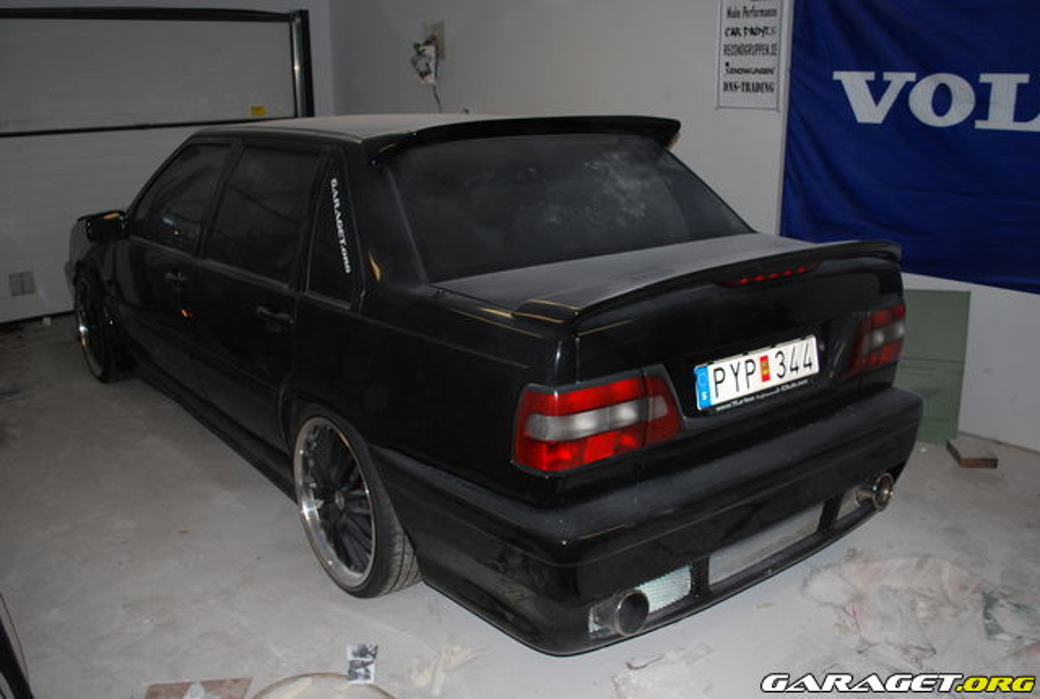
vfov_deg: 40.2
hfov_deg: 57.1
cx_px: 520
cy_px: 350
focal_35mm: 33
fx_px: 956
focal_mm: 22
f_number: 4
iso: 200
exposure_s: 1/60
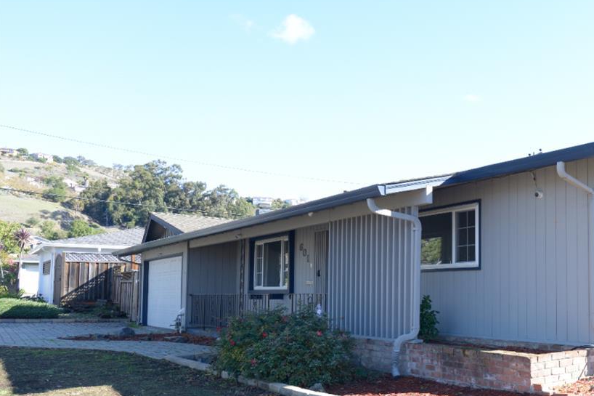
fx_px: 544
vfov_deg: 39.5
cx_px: 540
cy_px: 261
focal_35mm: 33
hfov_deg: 50.4
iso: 160
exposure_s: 1/200
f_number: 5
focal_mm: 18
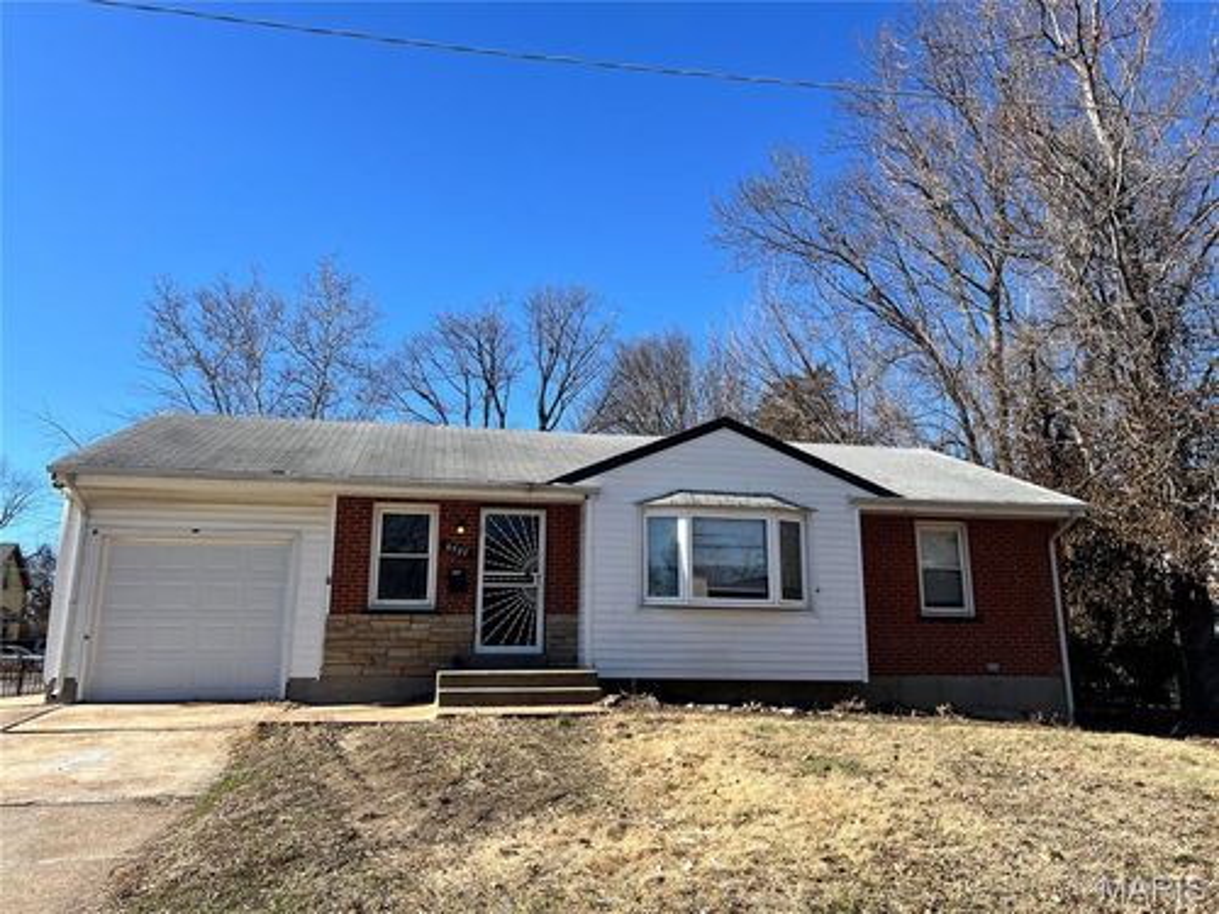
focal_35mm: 26
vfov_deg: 53.1
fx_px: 916
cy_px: 457
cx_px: 610
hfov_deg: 67.3
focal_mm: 5.7
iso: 50
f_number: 1.5
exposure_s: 1/2915
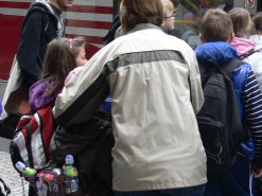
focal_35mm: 77
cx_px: 242
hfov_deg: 24.5
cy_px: 39
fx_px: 583
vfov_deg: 18.9
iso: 100
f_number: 3.6
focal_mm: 7.4
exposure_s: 1/60
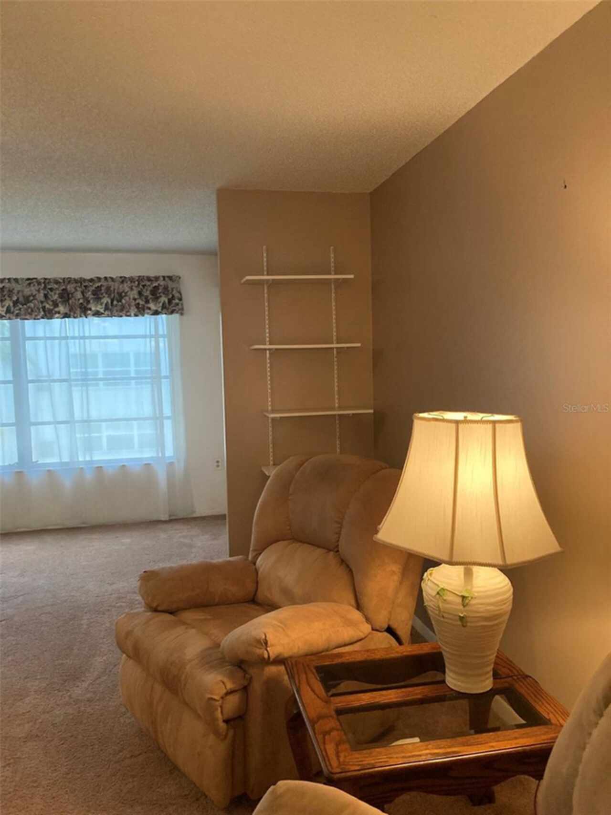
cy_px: 408
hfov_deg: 49.8
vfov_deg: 63.4
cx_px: 306
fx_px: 659
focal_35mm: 28
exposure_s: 1/60
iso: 250
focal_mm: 3.99
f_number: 1.8
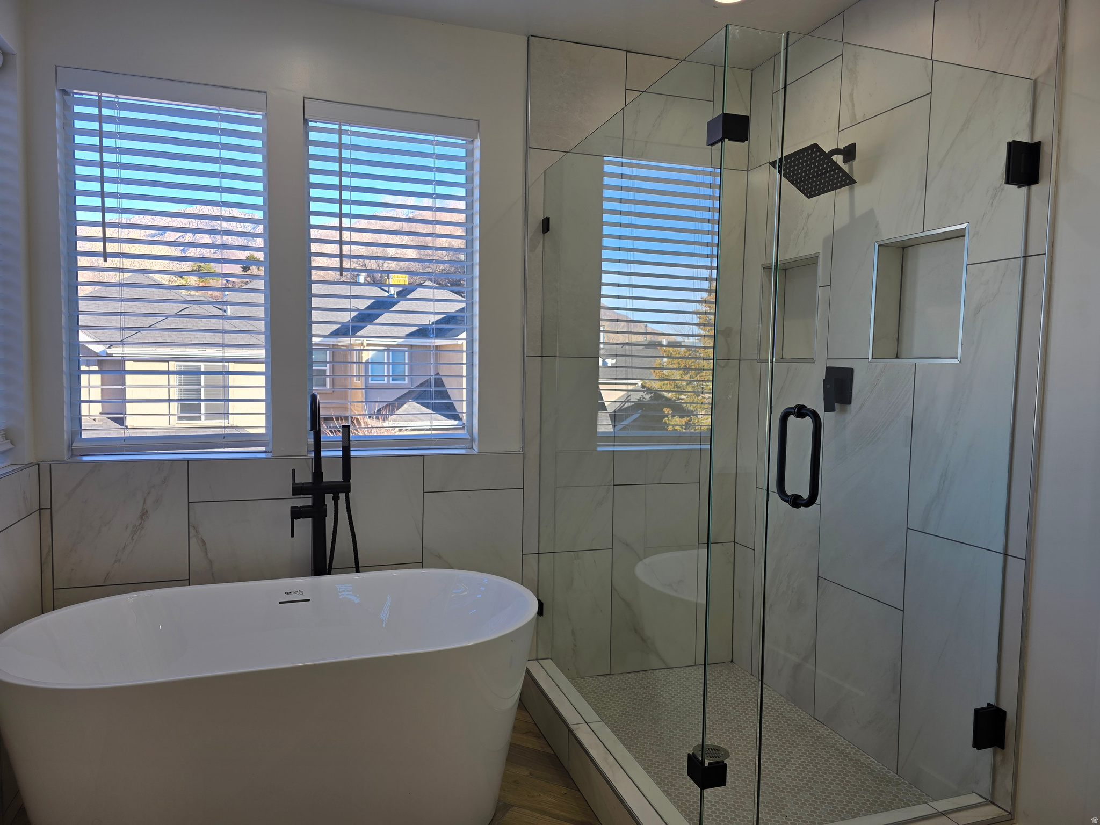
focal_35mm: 23
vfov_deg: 58.9
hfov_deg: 73.9
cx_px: 550
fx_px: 731
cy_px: 412
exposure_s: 1/120
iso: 12
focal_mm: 6.3
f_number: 1.7
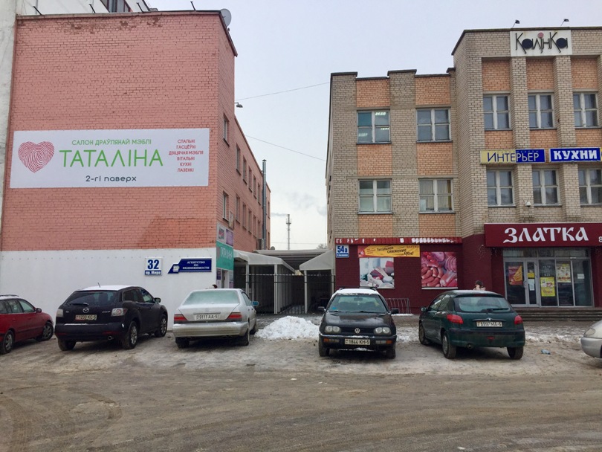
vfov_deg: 48.3
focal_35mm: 29
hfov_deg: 61.6
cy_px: 226
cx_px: 301
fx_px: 504
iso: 32
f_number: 2.2
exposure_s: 1/282
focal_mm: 4.15
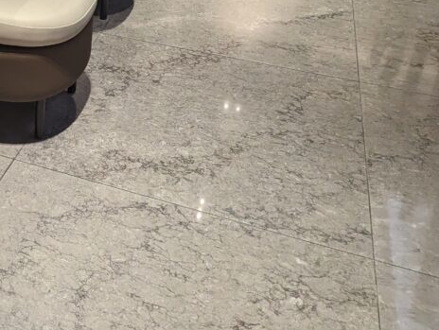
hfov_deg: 33.1
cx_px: 0
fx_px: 673
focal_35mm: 53
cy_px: -2
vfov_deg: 26.1
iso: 1574
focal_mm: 6.81
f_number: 1.85
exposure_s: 1/160
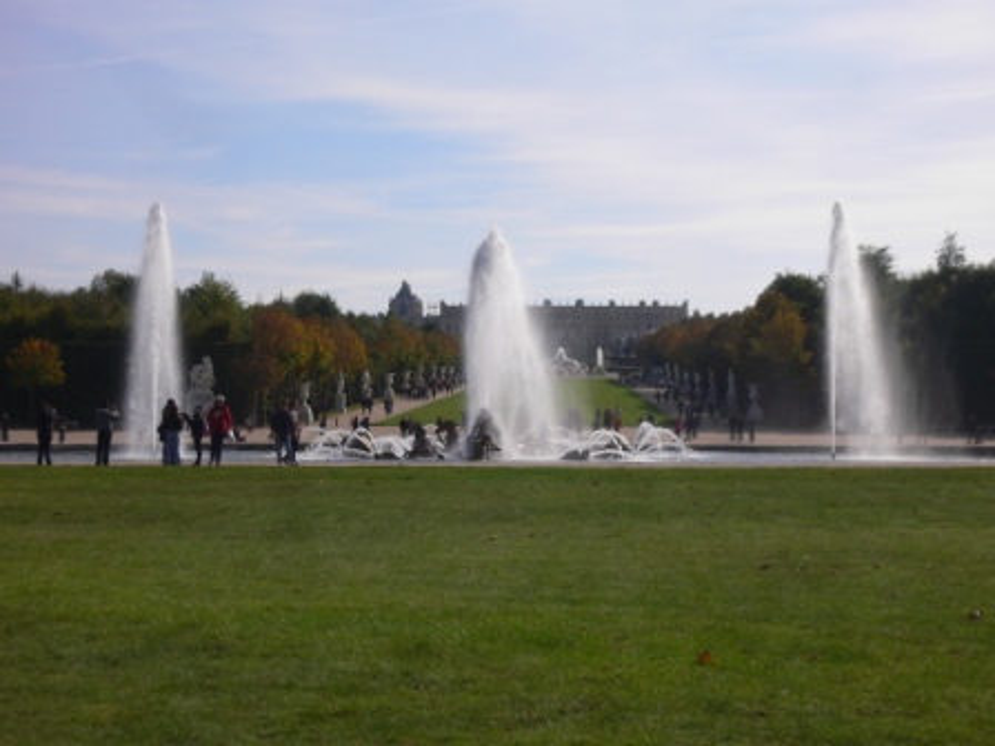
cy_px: 373
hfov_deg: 26.3
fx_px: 2127
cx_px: 498
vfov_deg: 19.9
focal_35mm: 74
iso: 100
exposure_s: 1/400
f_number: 8.5
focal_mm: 12.3
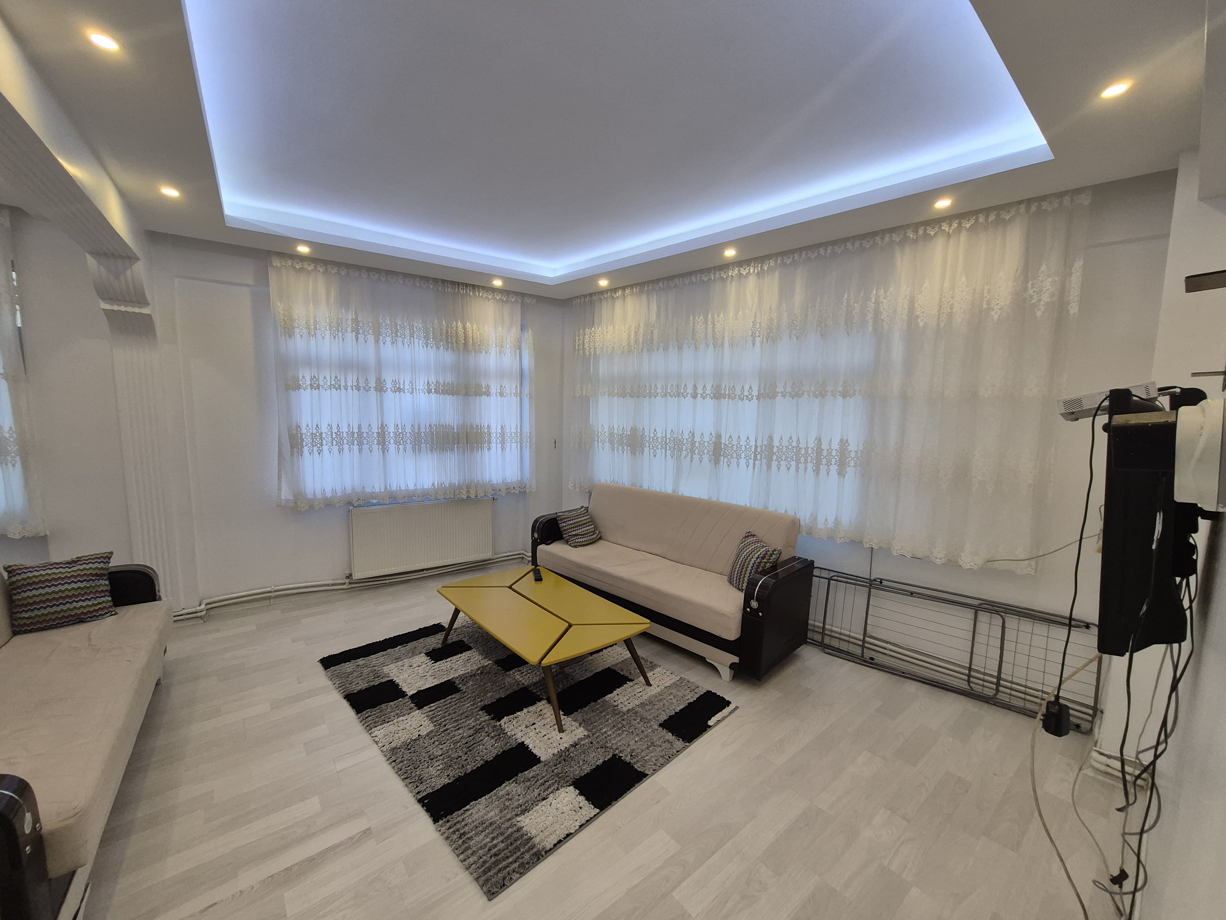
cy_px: 460
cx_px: 613
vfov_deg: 89.9
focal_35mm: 13
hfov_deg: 106.2
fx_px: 460
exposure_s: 1/50
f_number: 2.2
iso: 160
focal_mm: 1.74
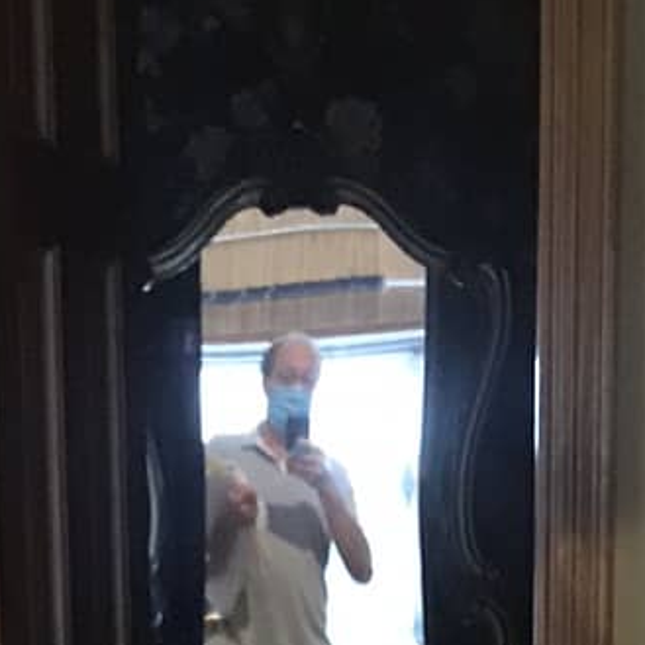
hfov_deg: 11.3
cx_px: 257
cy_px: 1600
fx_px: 3246
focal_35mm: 154
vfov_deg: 9.8
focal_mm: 3.99
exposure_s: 1/13
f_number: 1.8
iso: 100
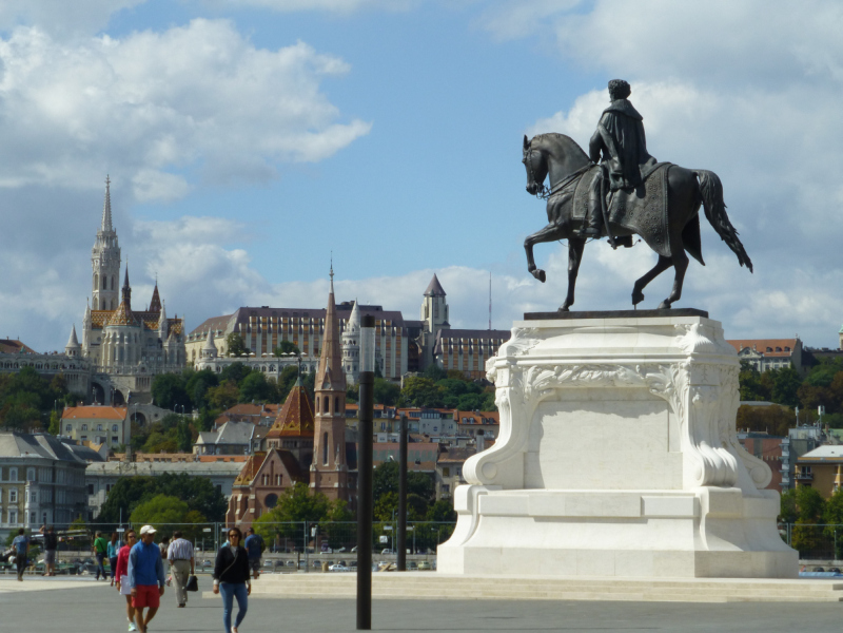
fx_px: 2703
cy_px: 316
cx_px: 422
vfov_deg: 13.3
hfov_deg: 17.7
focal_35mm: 111
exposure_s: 1/800
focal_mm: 18.2
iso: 100
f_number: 5.3
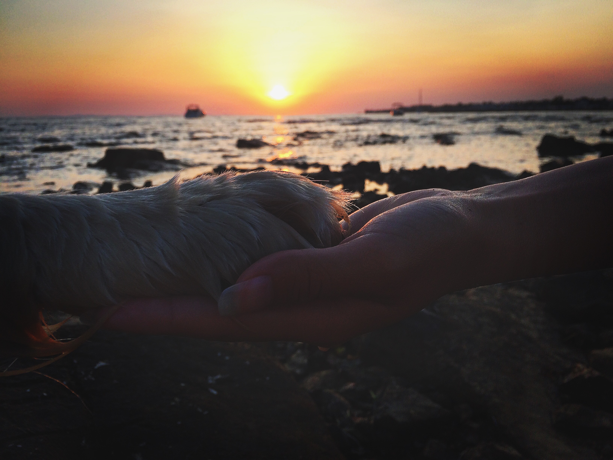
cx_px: 306
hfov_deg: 61.6
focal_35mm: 29
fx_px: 514
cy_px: 230
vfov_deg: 48.3
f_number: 2.2
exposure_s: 1/695
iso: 32
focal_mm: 4.15
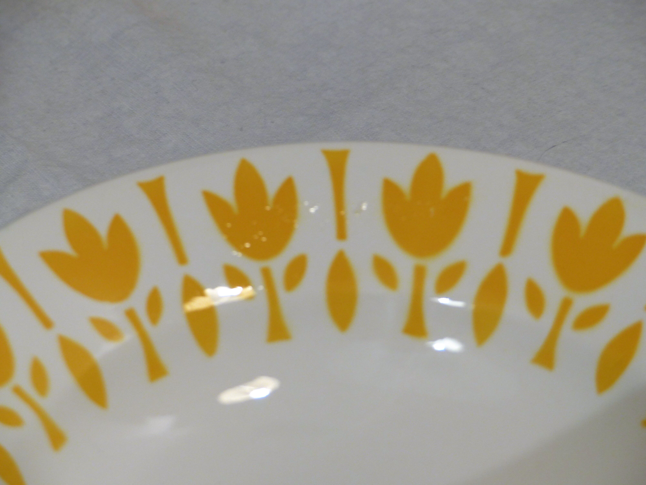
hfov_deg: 14.1
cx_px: 323
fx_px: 2613
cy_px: 242
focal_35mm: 140
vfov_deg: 10.6
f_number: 2.8
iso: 100
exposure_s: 1/8
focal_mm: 25.2
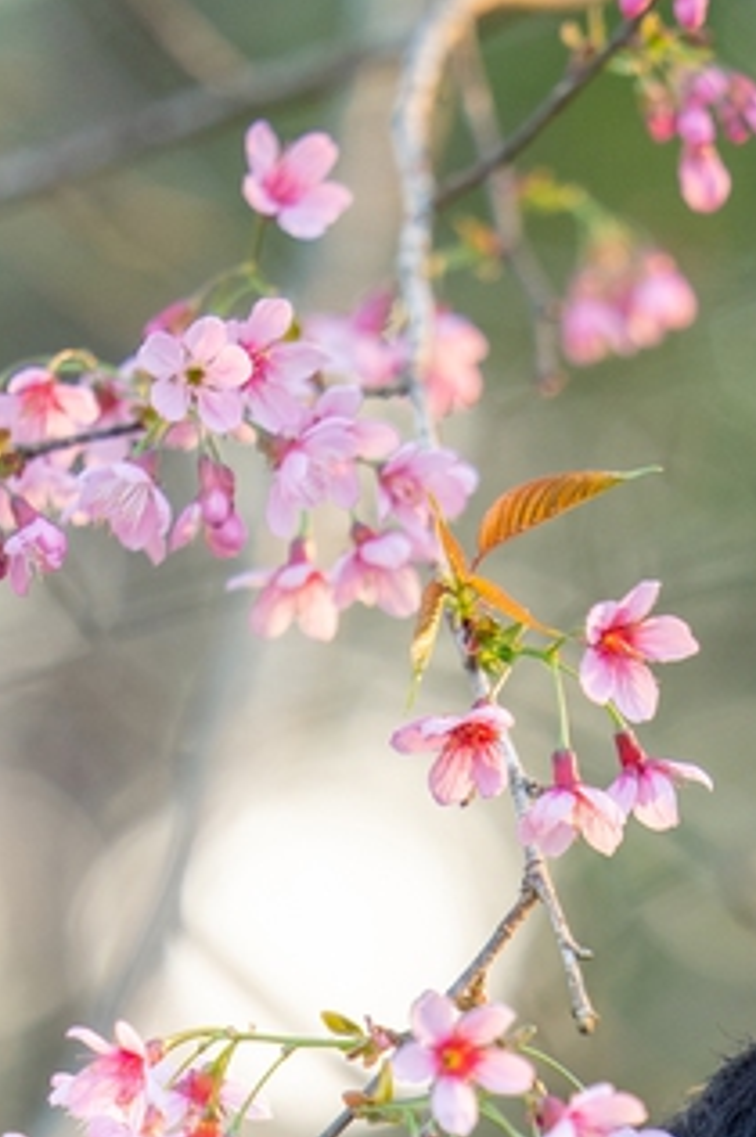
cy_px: 1858
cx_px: 511
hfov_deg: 3.1
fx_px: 14142
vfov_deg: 4.6
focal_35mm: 448
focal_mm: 135
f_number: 2
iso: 640
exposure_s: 1/500
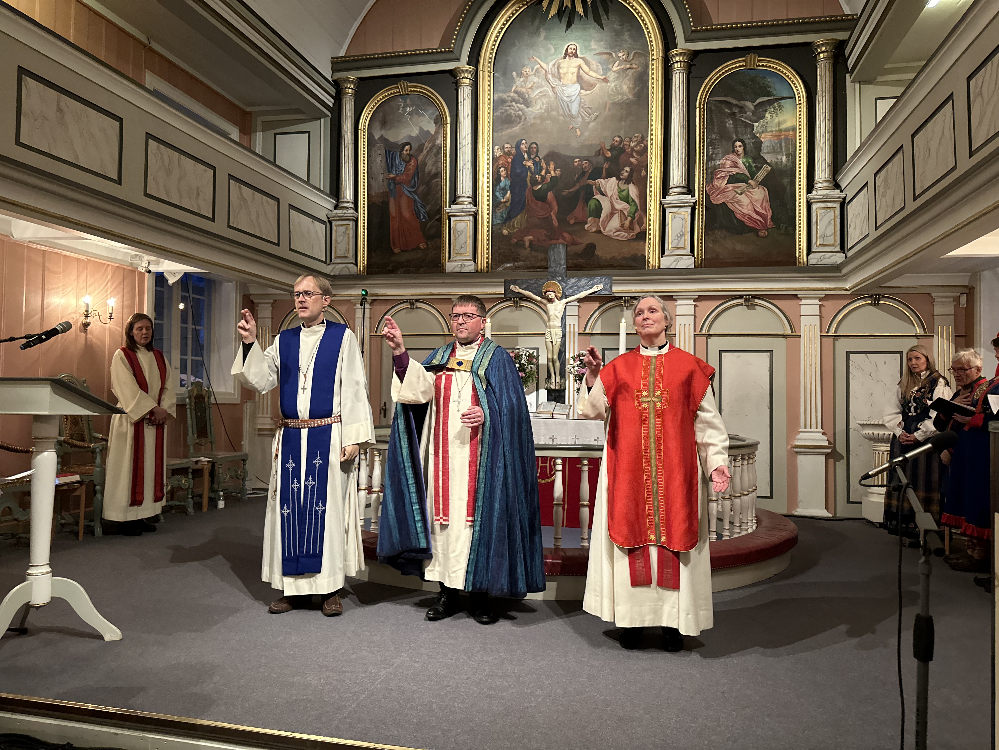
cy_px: 375
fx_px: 693
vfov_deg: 56.8
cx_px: 500
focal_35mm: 24
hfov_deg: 71.6
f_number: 1.78
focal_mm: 6.86
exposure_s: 1/50
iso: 640
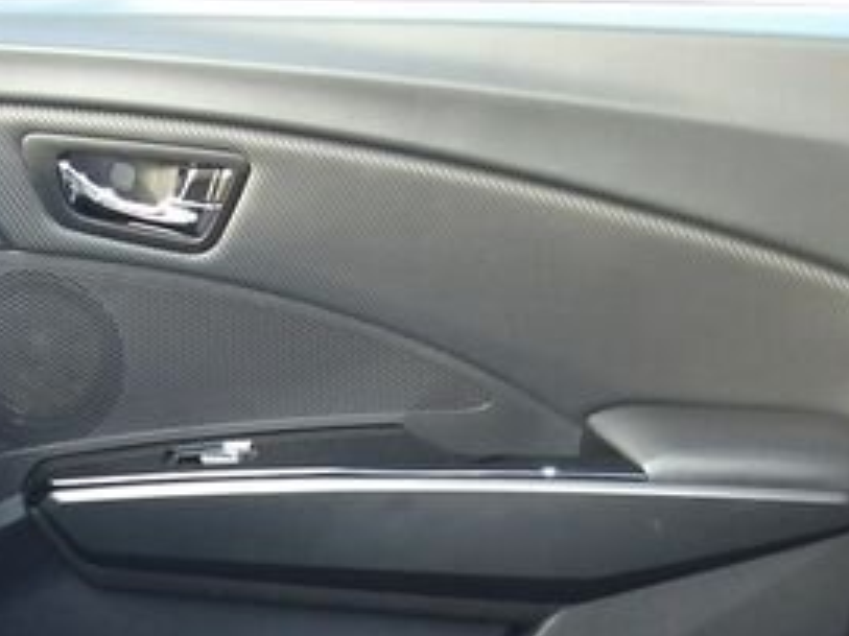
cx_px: 229
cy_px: 840
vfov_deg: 13.9
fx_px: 2501
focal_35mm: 102
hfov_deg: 19.2
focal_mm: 4.9
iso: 200
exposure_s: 1/29
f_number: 3
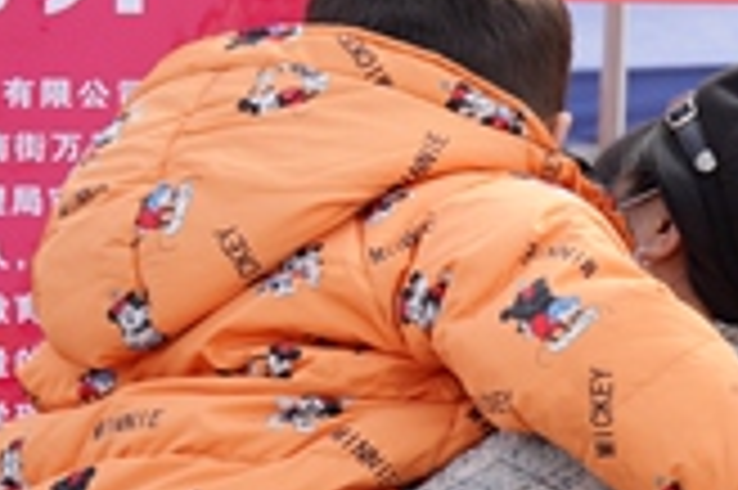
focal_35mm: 190
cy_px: 488
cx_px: 1606
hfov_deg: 9.9
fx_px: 3891
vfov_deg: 7.2
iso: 100
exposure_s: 1/320
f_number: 4.5
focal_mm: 39
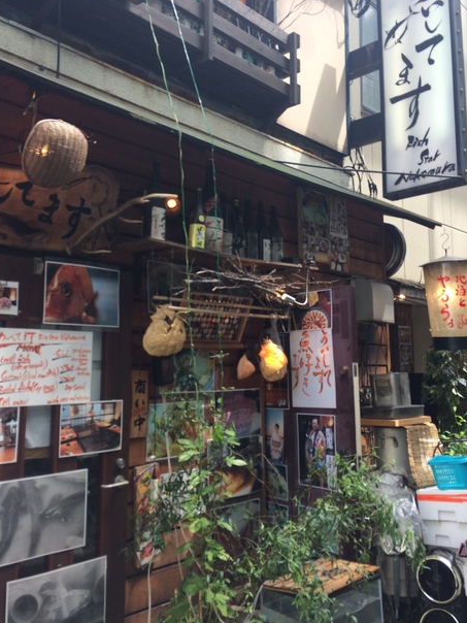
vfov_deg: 56.7
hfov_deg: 44.1
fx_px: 576
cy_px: 281
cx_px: 218
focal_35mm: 32
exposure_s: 1/199
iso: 32
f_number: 2.2
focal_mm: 4.15
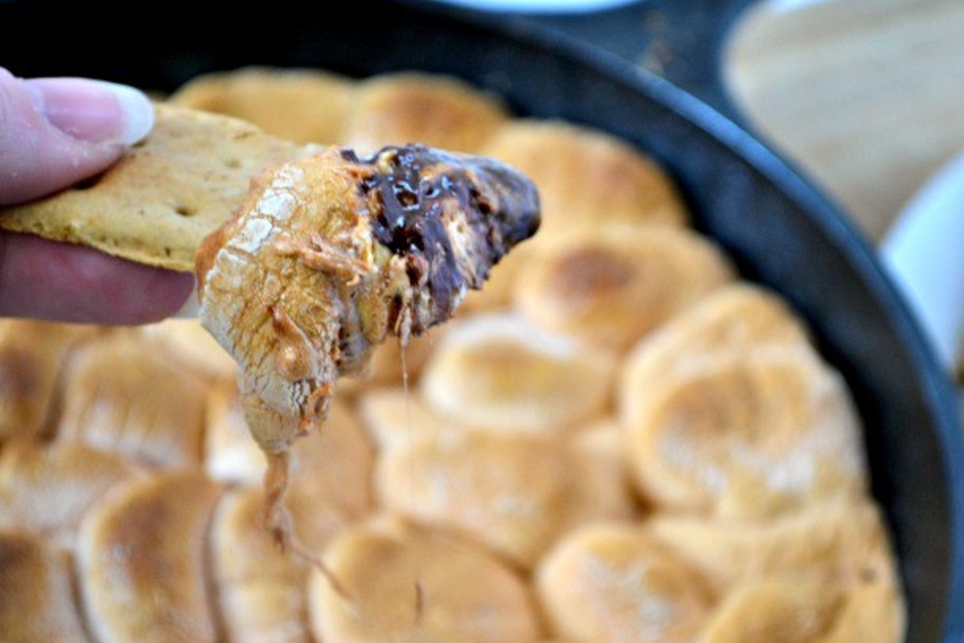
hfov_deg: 21.2
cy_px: 334
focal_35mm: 96
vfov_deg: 14.3
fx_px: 2570
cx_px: 568
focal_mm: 52
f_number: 5.6
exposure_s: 1/15
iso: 500
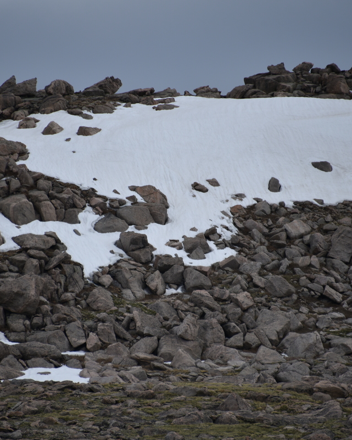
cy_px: 234
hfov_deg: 3.4
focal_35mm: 450
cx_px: 163
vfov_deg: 4.3
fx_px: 5859
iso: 110
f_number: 5.6
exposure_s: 1/640
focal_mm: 300
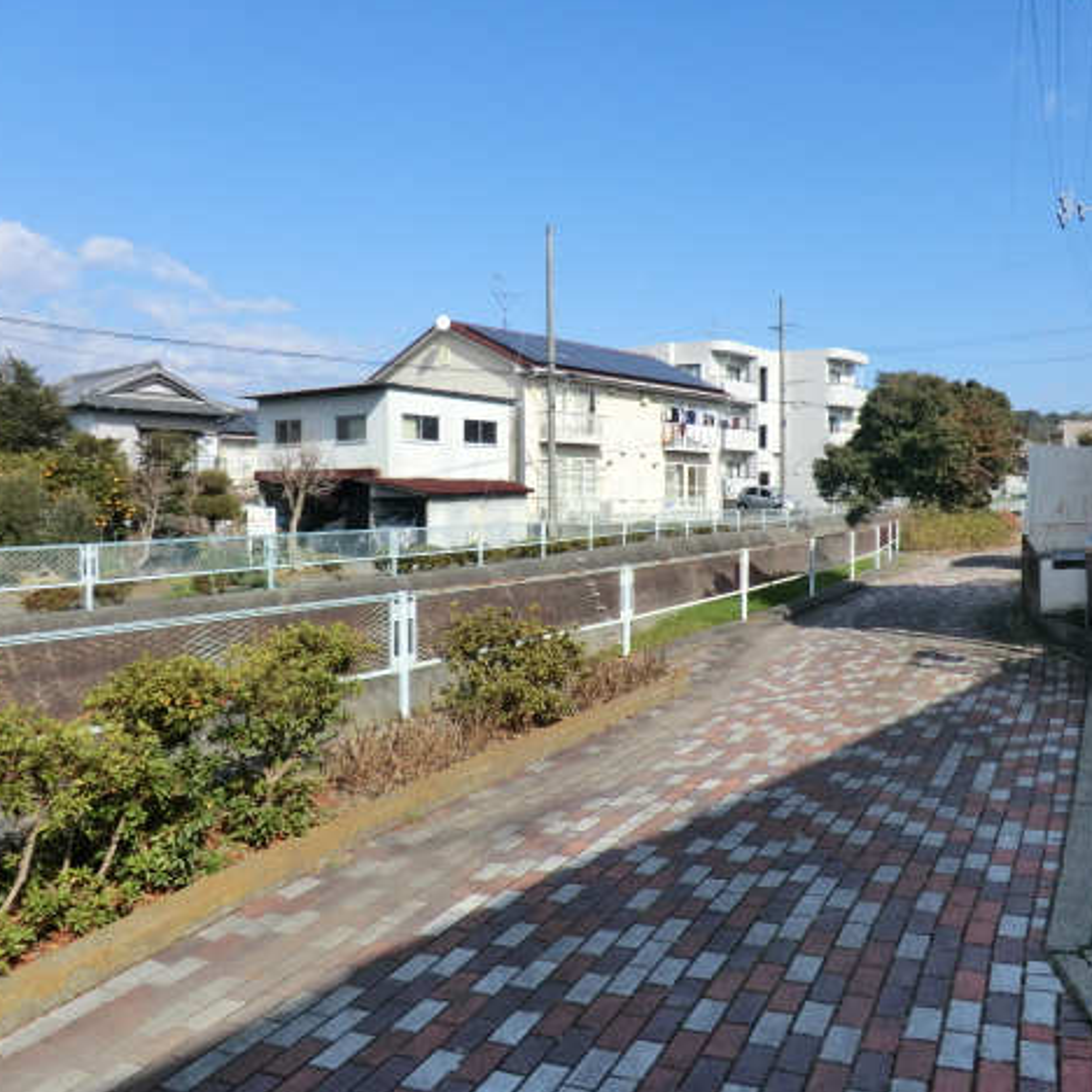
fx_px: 1035
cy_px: 551
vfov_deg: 55.6
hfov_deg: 55.3
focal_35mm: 29
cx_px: 637
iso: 80
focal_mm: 4.3
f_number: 7.5
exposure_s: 1/200
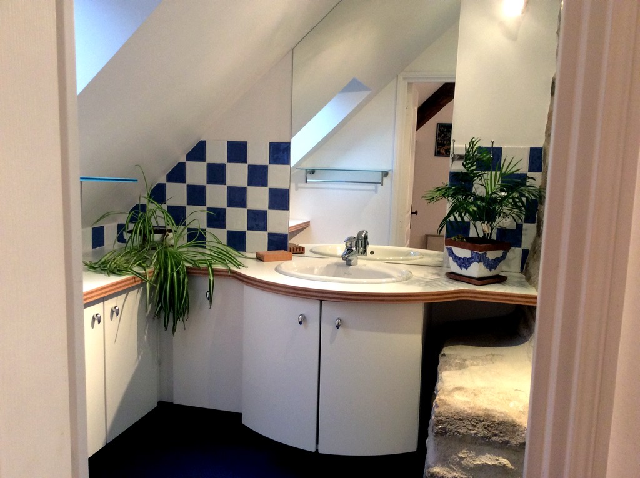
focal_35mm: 32
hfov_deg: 56.9
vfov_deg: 44.1
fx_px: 591
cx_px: 320
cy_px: 239
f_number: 2.4
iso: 100
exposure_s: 1/24
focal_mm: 3.3
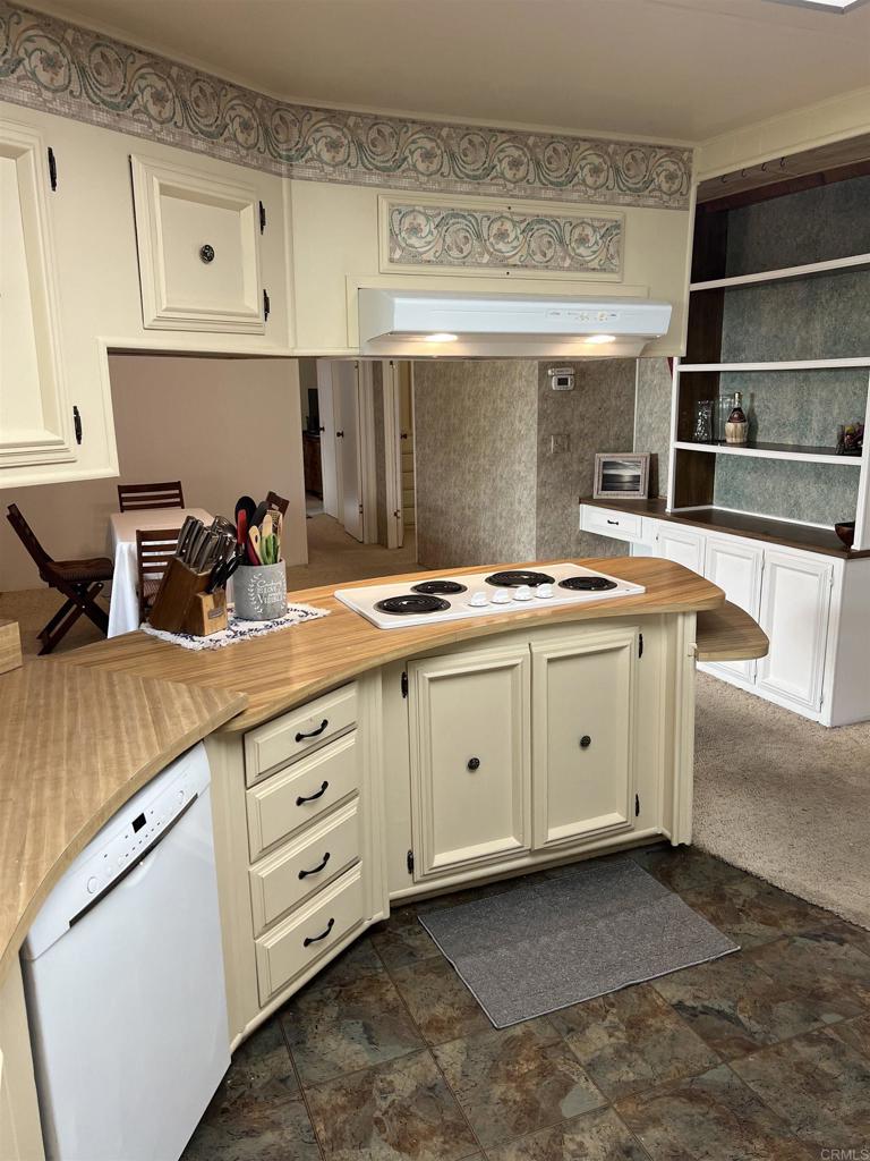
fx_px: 871
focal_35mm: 26
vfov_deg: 67.3
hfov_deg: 53.1
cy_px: 580
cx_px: 435
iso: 100
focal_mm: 5.7
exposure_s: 1/120
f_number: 1.5
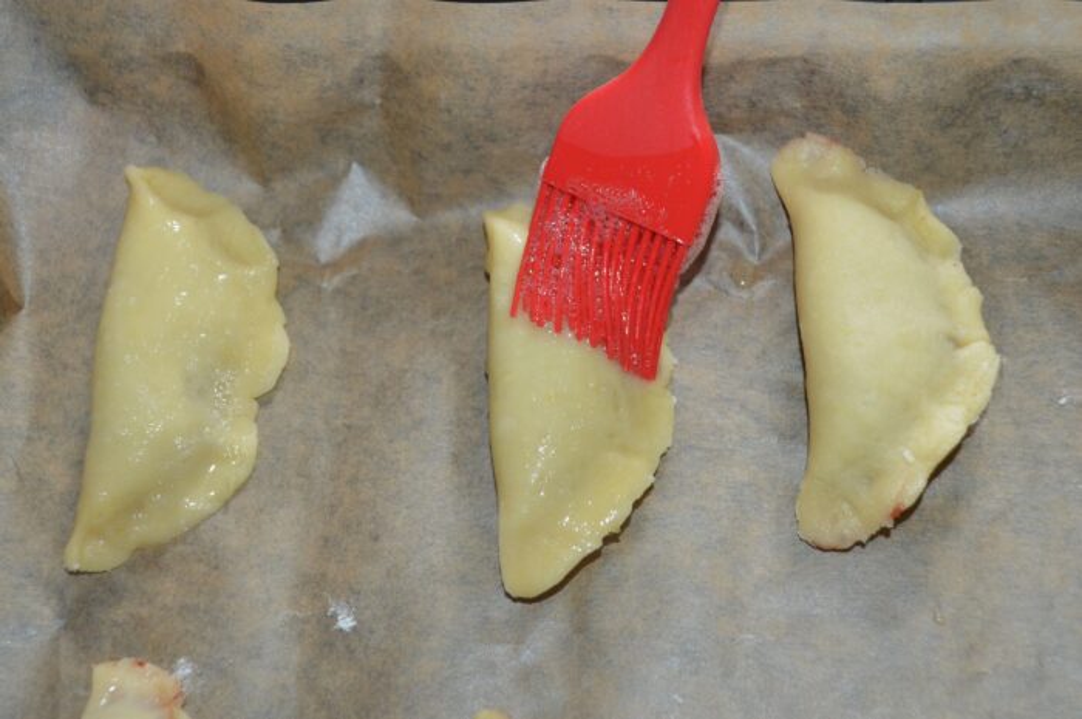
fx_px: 1531
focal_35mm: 51
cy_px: 360
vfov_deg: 26.4
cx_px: 541
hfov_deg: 38.9
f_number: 5
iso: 800
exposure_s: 1/60
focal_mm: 34
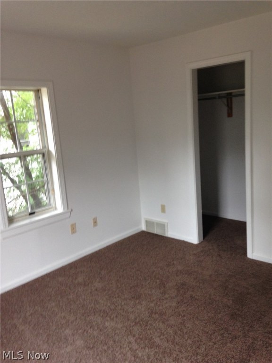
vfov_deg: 55.4
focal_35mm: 33
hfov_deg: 42.9
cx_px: 136
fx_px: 346
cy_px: 182
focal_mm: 4.12
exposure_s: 1/20
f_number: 2.4
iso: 100
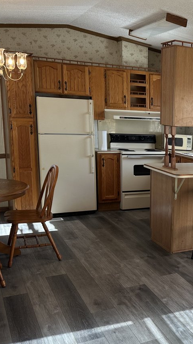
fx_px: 401
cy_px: 197
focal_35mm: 44
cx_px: 220
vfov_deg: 46.3
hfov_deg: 24.9
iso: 80
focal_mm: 6.86
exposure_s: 1/120
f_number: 1.78
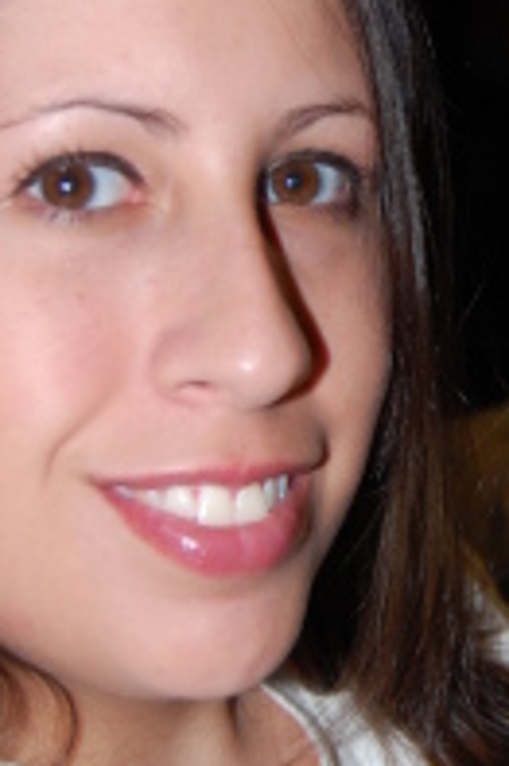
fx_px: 2039
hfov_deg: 14.0
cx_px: 492
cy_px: 315
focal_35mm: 96
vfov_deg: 21.2
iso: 400
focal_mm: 28
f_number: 4.2
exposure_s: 1/60
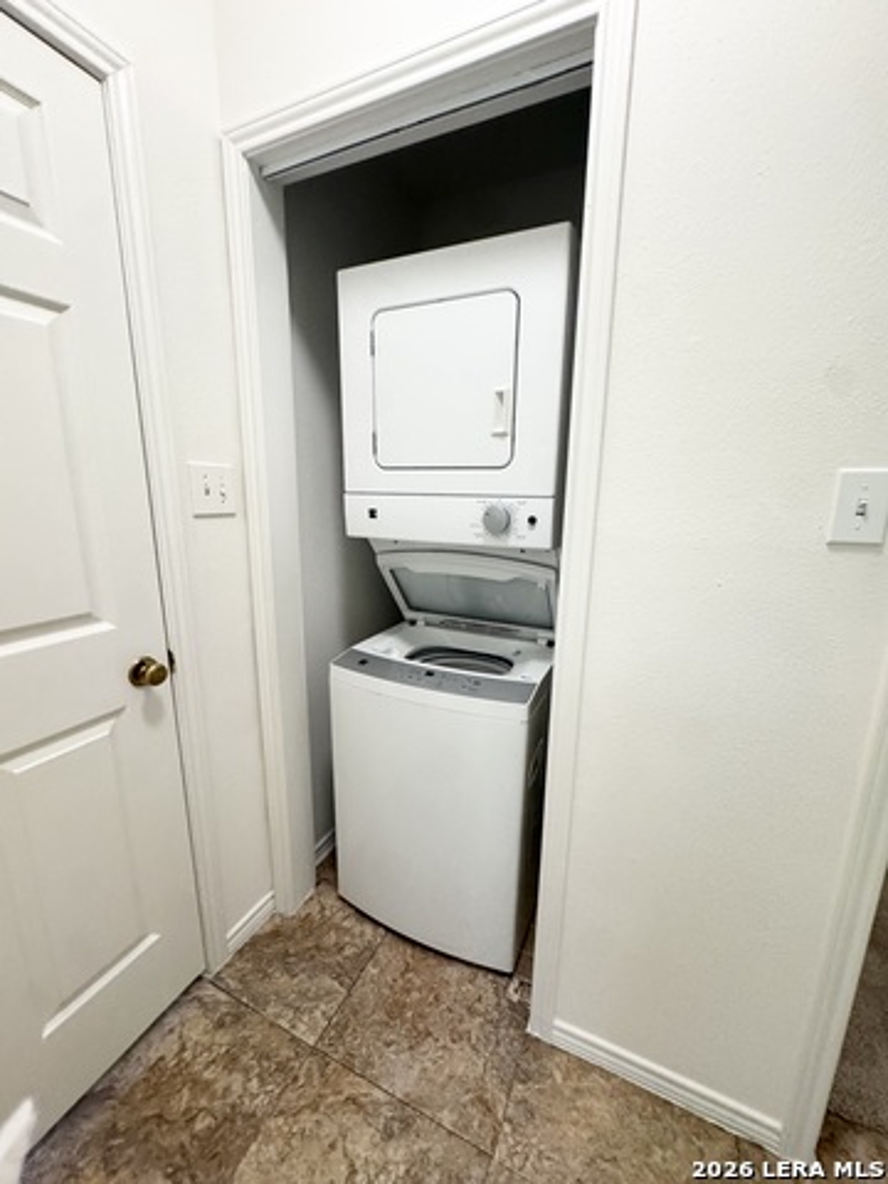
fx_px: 479
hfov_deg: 85.7
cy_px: 592
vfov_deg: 102.1
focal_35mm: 14
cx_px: 444
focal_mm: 2.22
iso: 250
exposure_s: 1/120
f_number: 2.2
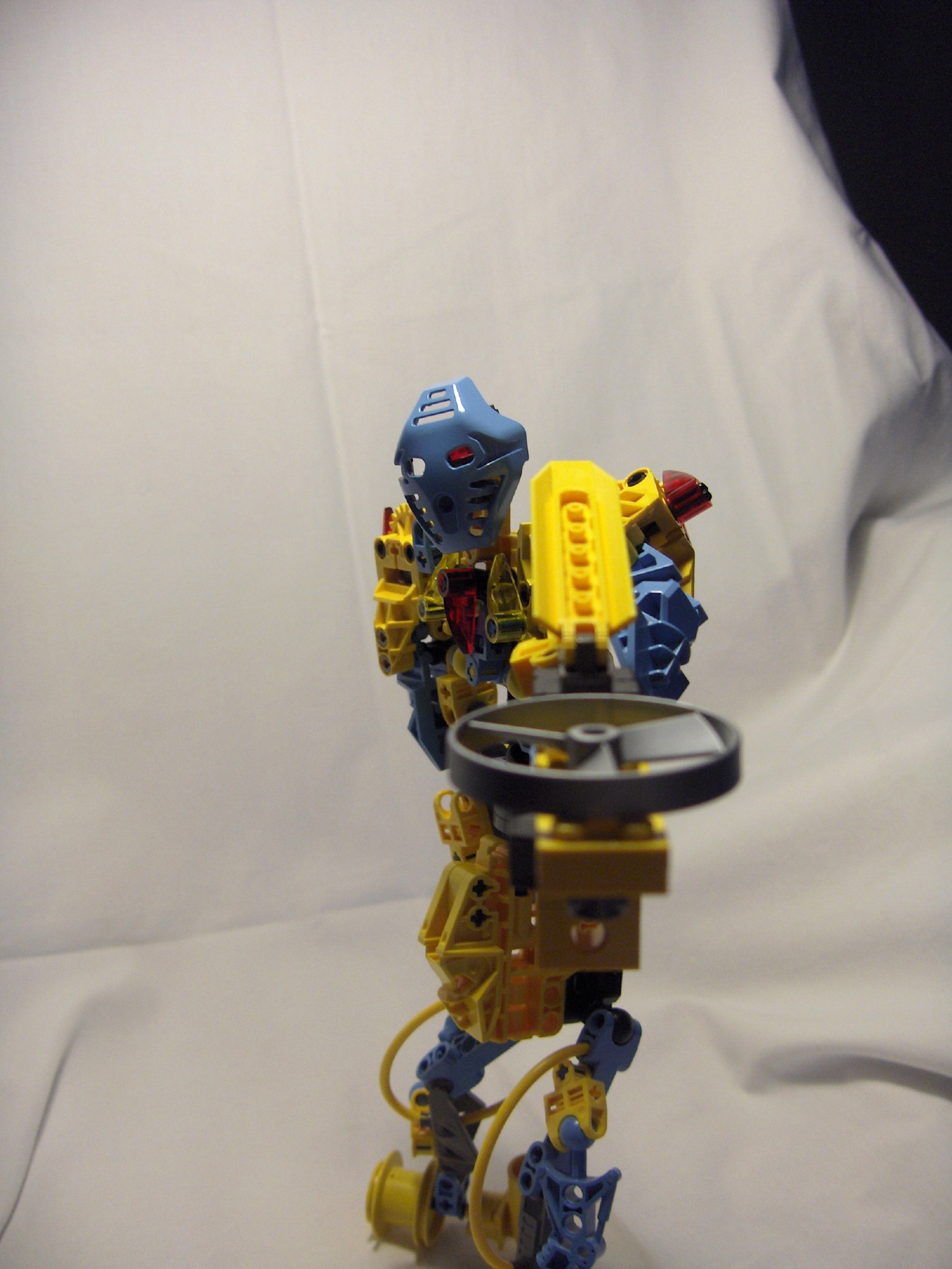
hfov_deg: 36.8
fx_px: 1430
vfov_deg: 47.9
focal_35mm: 39
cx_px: 476
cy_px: 634
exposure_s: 1/78.5
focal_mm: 8
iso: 132
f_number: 2.8
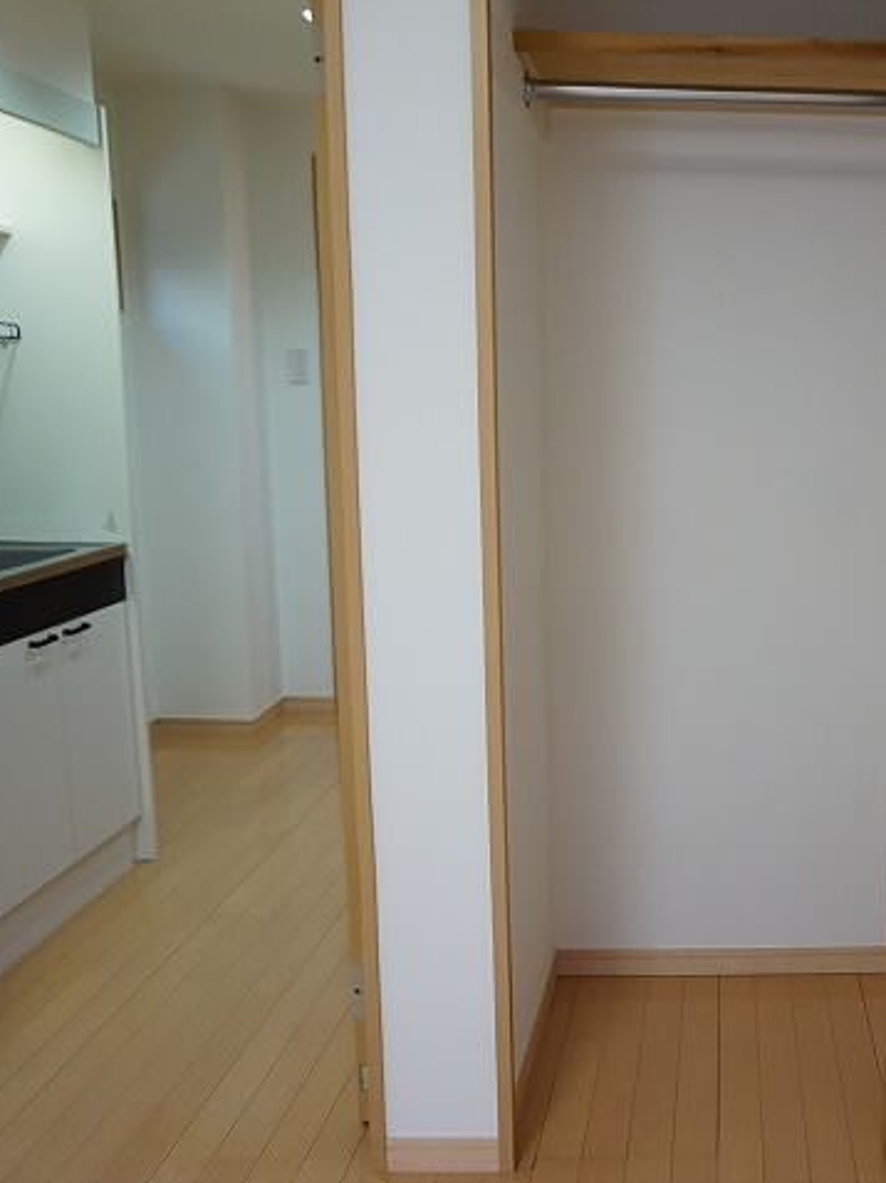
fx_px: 1196
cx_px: 801
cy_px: 589
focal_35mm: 35
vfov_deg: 52.6
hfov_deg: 37.9
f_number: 4
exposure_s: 1/160
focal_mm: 16
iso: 1250
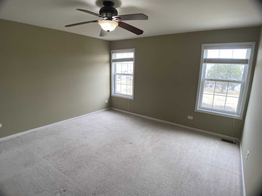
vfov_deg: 53.1
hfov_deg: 67.3
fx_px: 197
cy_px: 98
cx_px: 131
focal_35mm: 26
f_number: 1.8
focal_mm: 4.25
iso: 80
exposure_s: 1/120
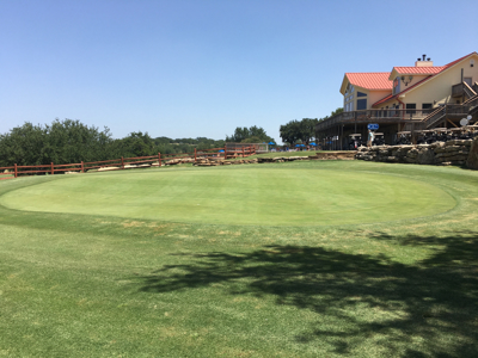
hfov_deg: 61.7
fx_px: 400
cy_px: 179
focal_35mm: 29
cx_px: 239
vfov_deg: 48.2
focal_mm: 4.15
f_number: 2.2
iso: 25
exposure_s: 1/1374
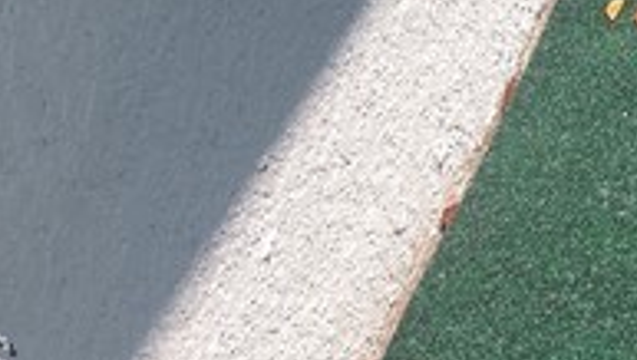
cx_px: 1390
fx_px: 2249
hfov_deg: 13.2
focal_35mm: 133
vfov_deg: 7.6
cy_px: -832
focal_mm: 5.4
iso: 80
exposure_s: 1/3372
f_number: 1.8
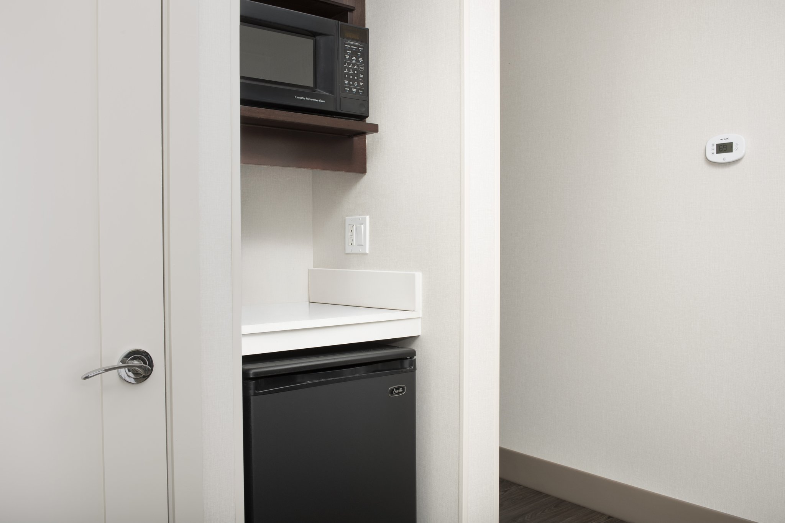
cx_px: 392
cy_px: 262
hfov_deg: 58.7
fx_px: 698
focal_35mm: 32
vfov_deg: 41.1
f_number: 11
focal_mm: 32
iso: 400
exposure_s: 1/250
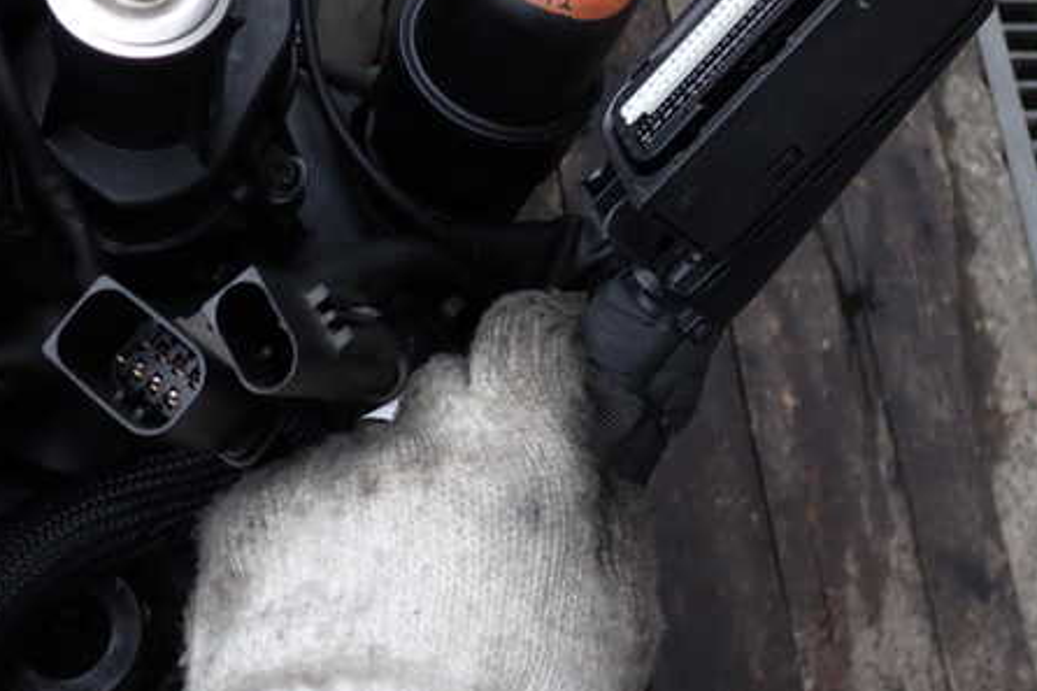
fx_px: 1209
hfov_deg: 46.4
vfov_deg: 31.7
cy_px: 244
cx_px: 498
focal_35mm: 42
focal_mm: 5.4
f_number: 2.3
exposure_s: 1/80
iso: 100
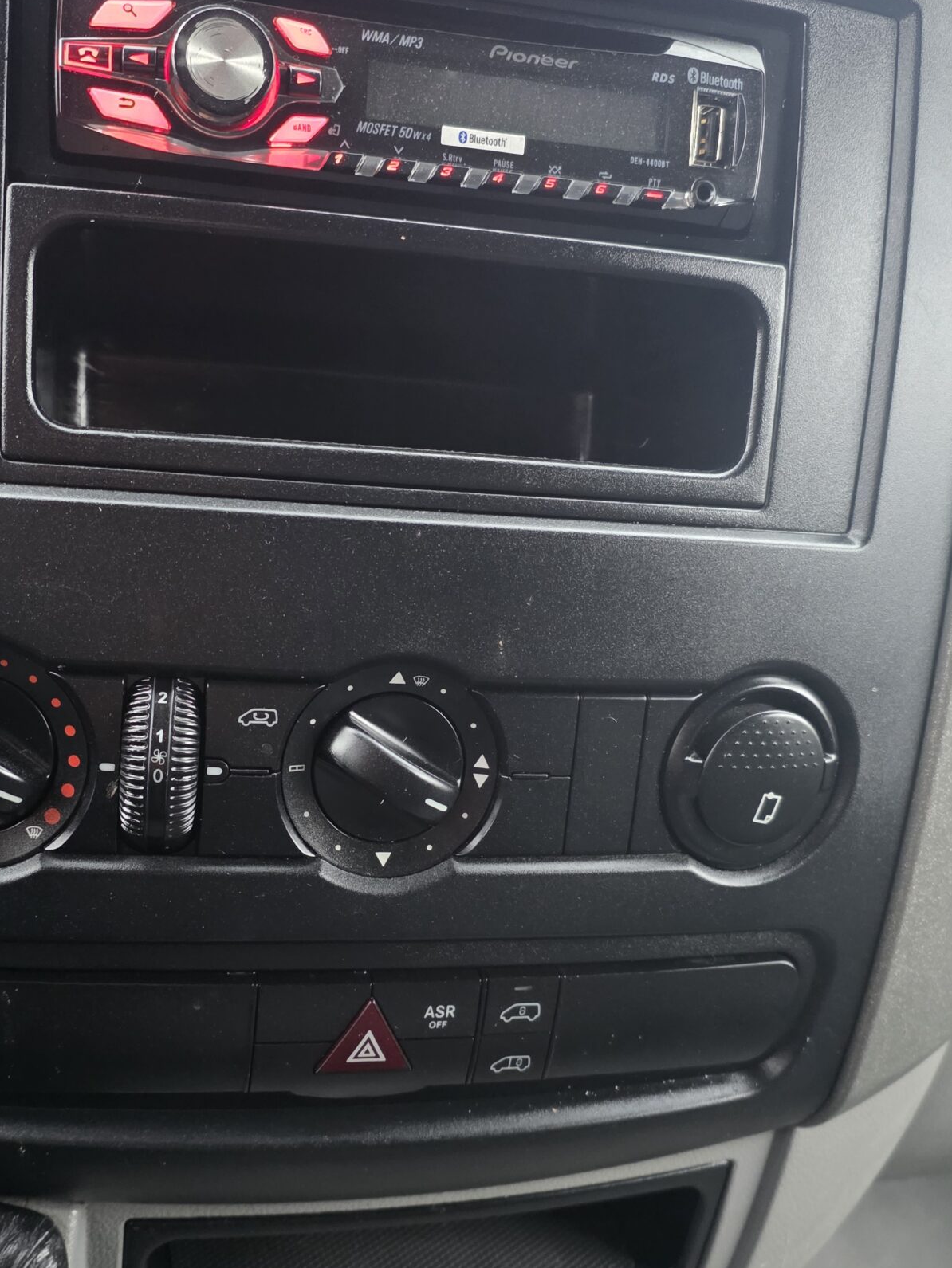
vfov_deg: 50.0
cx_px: 395
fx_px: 1356
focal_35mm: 37
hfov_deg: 38.6
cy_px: 705
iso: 1000
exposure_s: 1/100
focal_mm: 6.25
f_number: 1.7
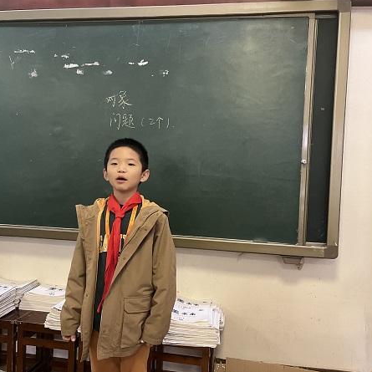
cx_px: 180
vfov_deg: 52.5
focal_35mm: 31
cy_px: 185
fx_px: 377
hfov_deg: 52.5
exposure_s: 1/50
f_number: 1.6
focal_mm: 5.1
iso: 400
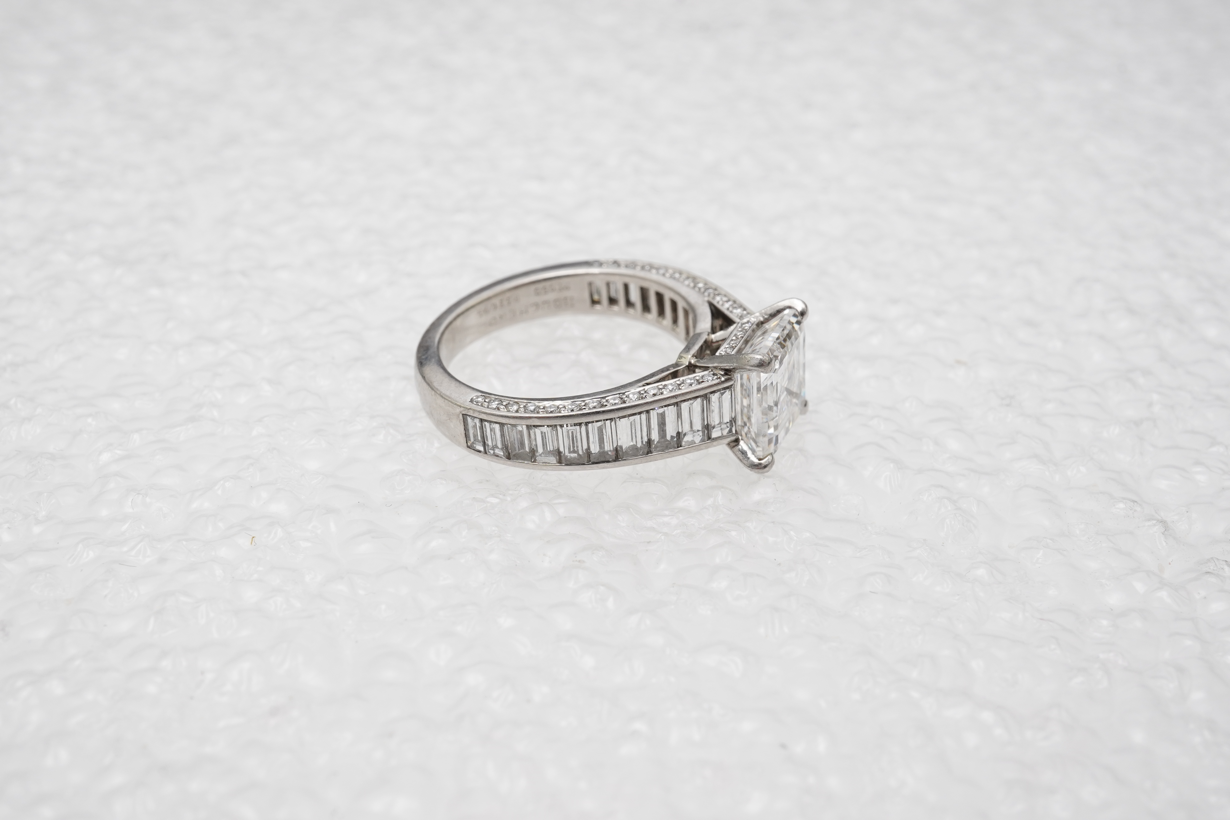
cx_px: 615
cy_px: 410
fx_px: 1537
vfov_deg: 29.9
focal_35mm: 45
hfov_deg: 43.6
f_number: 22
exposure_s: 1/125
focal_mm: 30
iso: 500
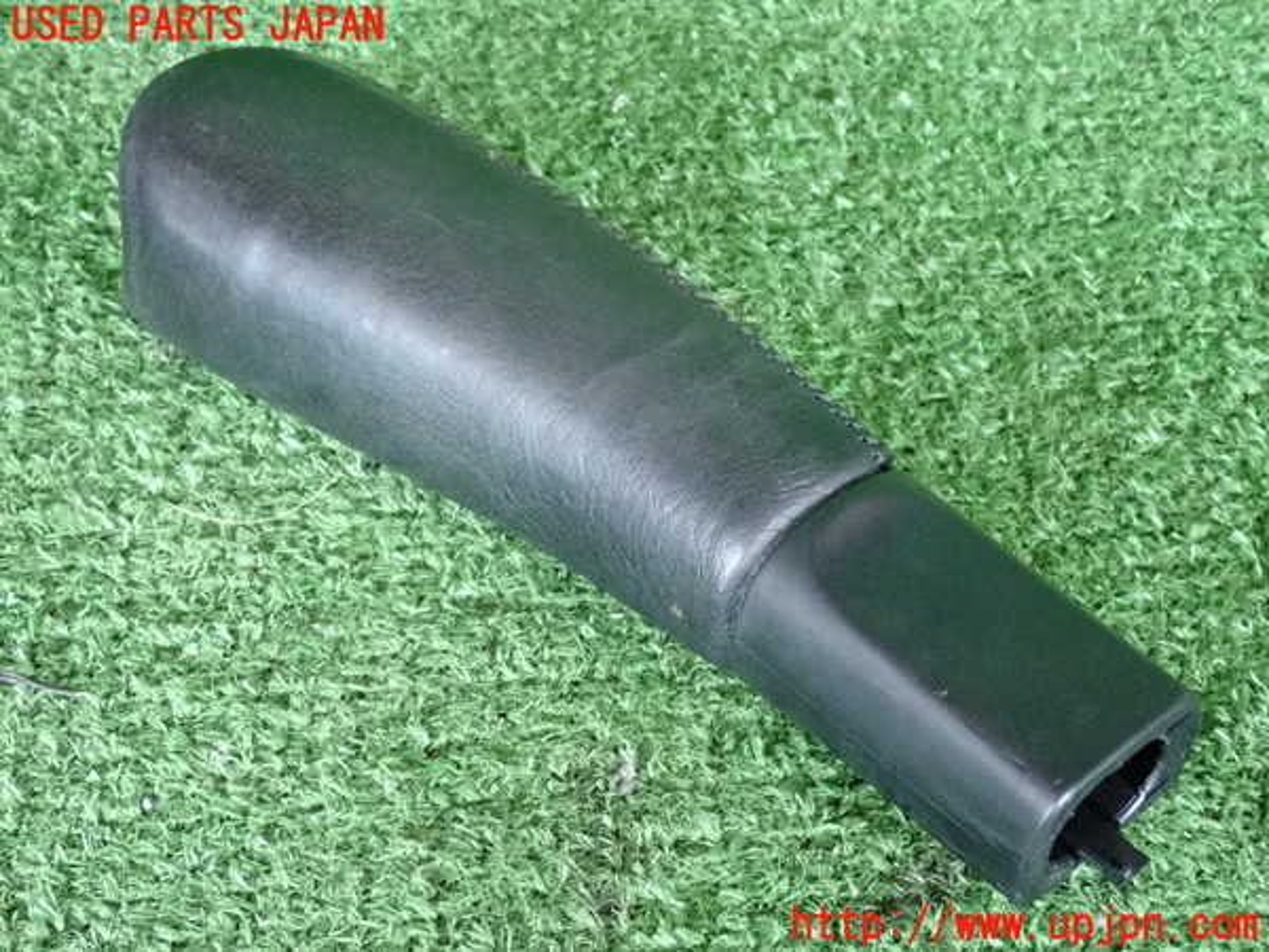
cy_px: 476
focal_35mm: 82
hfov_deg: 23.8
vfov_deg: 18.0
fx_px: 3006
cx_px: 634
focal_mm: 14.62
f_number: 4.3
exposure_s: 1/125
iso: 2500
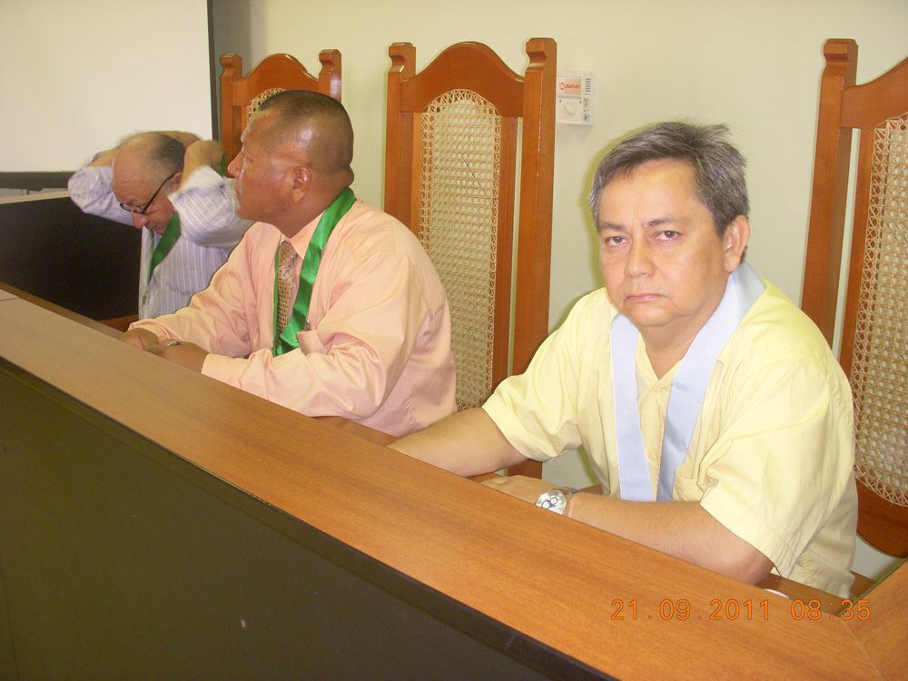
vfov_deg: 37.7
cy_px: 340
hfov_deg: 49.0
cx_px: 454
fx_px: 997
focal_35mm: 38
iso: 200
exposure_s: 1/20
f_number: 3.3
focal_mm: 6.3
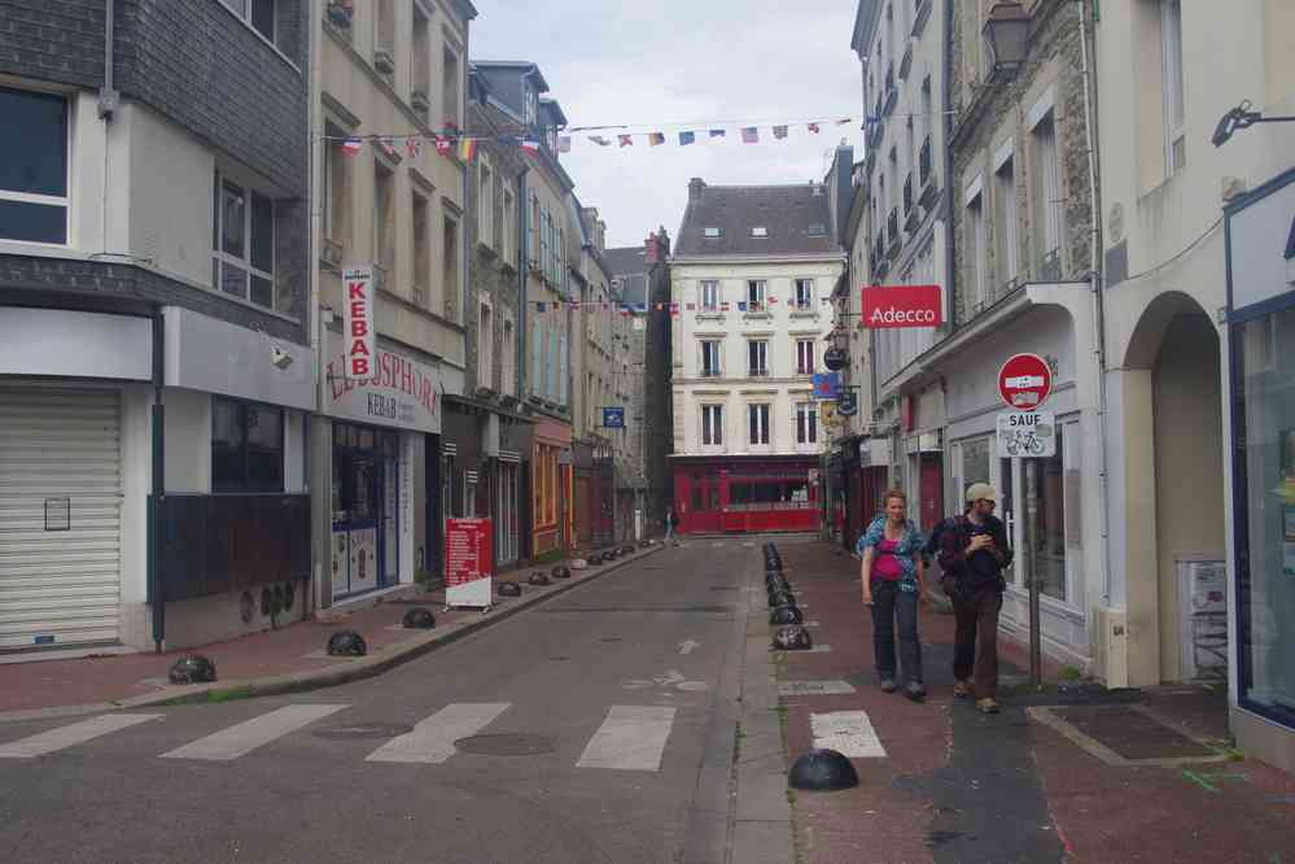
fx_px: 1295
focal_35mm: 36
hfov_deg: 53.1
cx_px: 648
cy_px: 432
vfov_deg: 36.9
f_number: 11
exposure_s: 1/60
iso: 200
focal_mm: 24
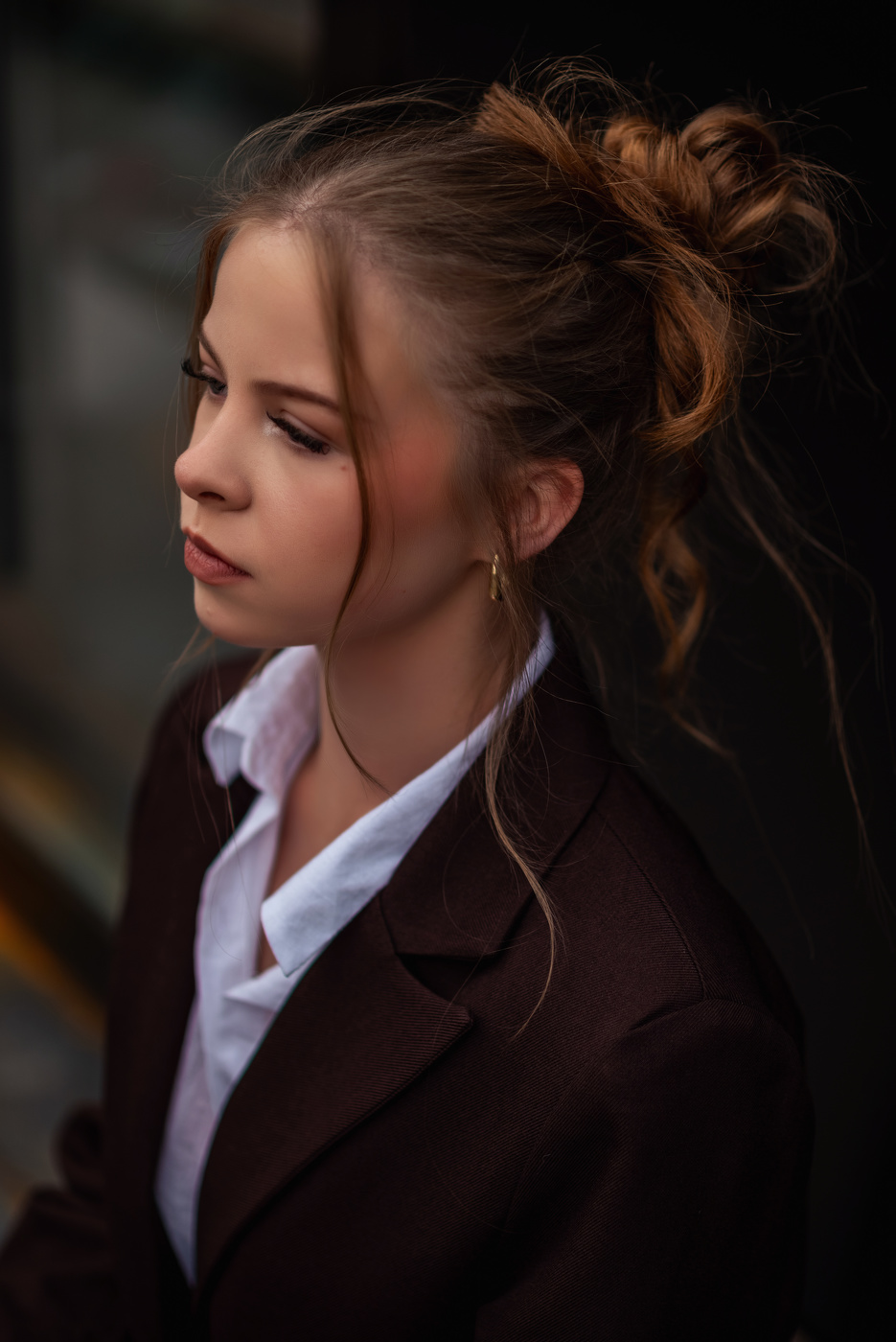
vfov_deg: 23.9
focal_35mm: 85
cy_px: 671
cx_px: 448
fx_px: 3169
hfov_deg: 16.1
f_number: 2
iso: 100
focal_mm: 85
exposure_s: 1/1600
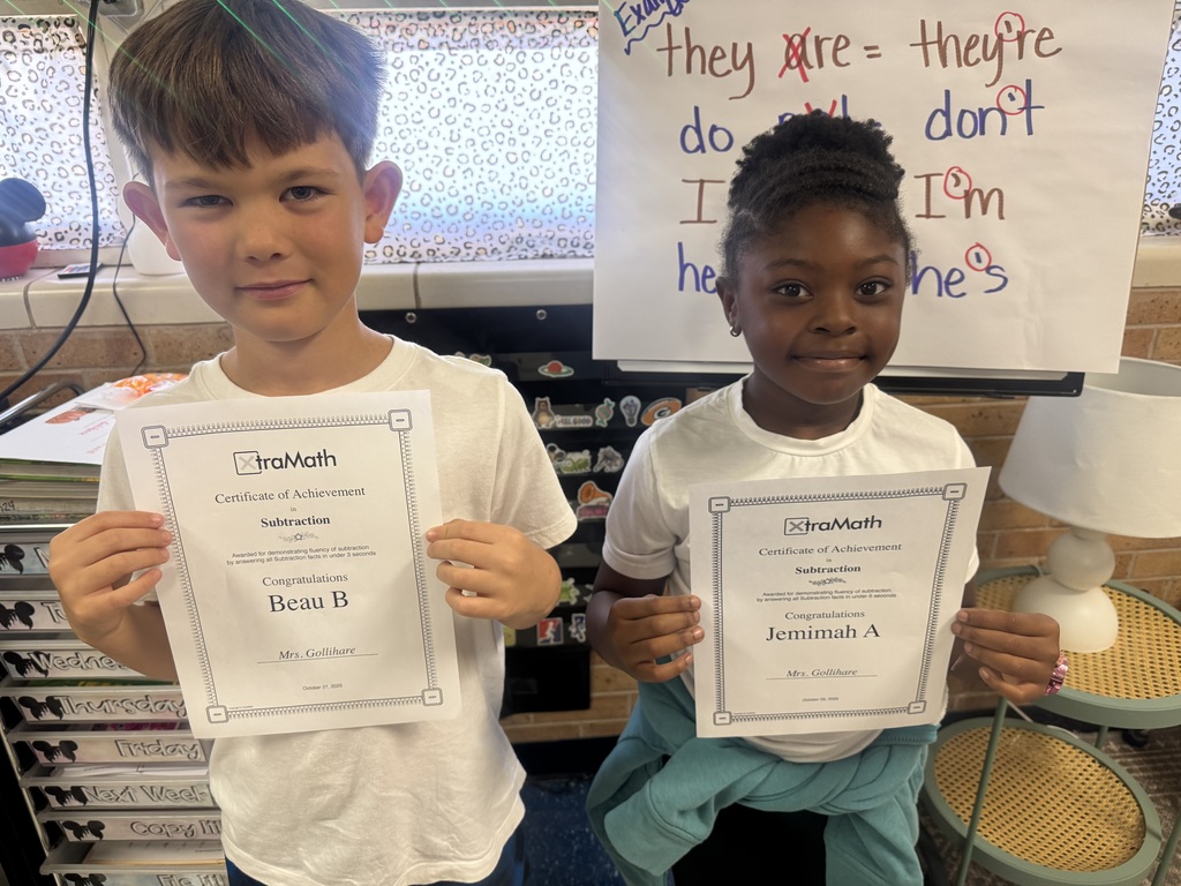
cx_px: 590
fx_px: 819
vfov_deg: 56.8
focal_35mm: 24
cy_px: 443
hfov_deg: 71.6
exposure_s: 1/120
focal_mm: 6.76
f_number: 1.78
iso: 200
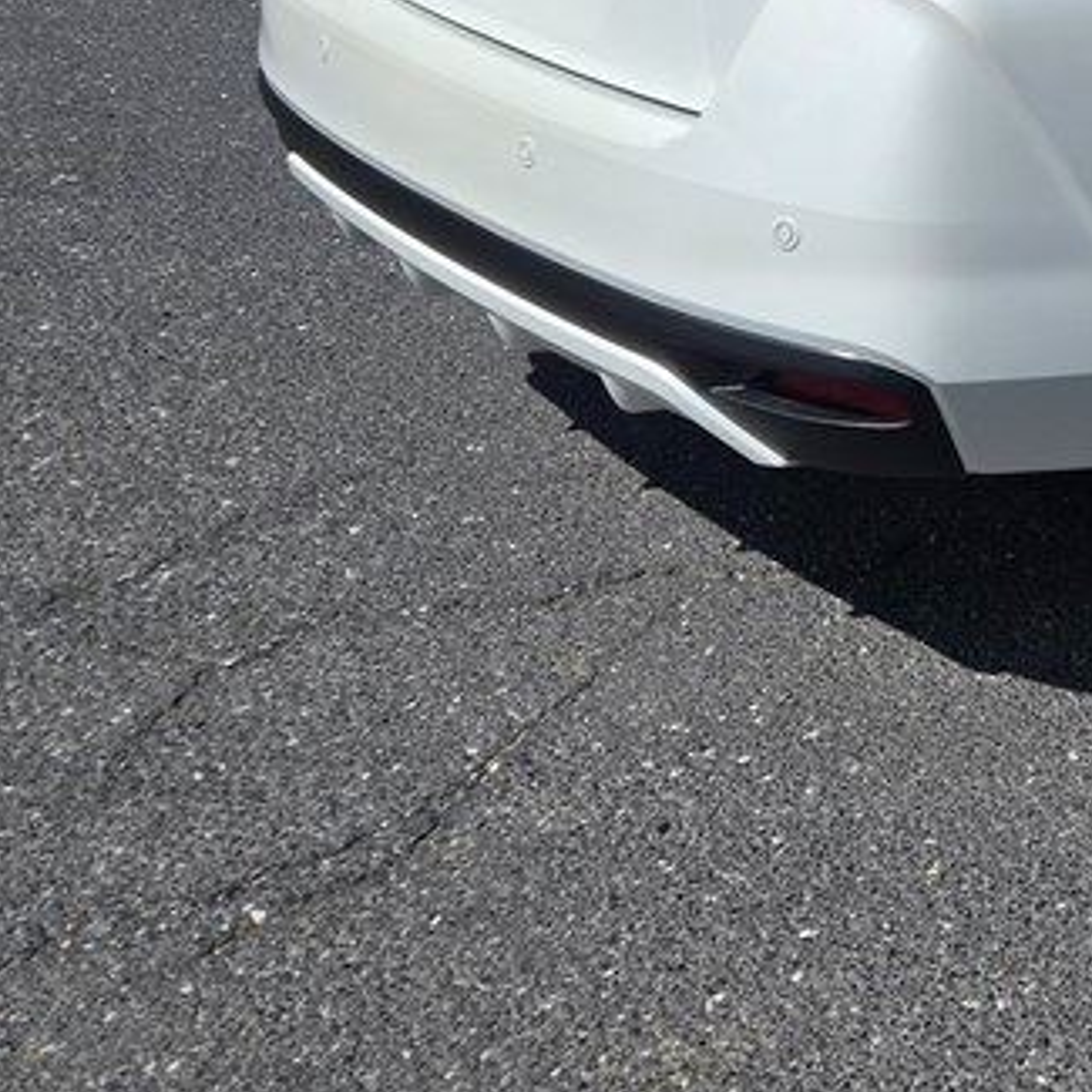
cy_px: -121
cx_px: 1337
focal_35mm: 64
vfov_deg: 24.9
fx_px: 2284
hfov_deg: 24.2
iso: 25
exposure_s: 1/3220
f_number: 1.8
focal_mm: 5.4
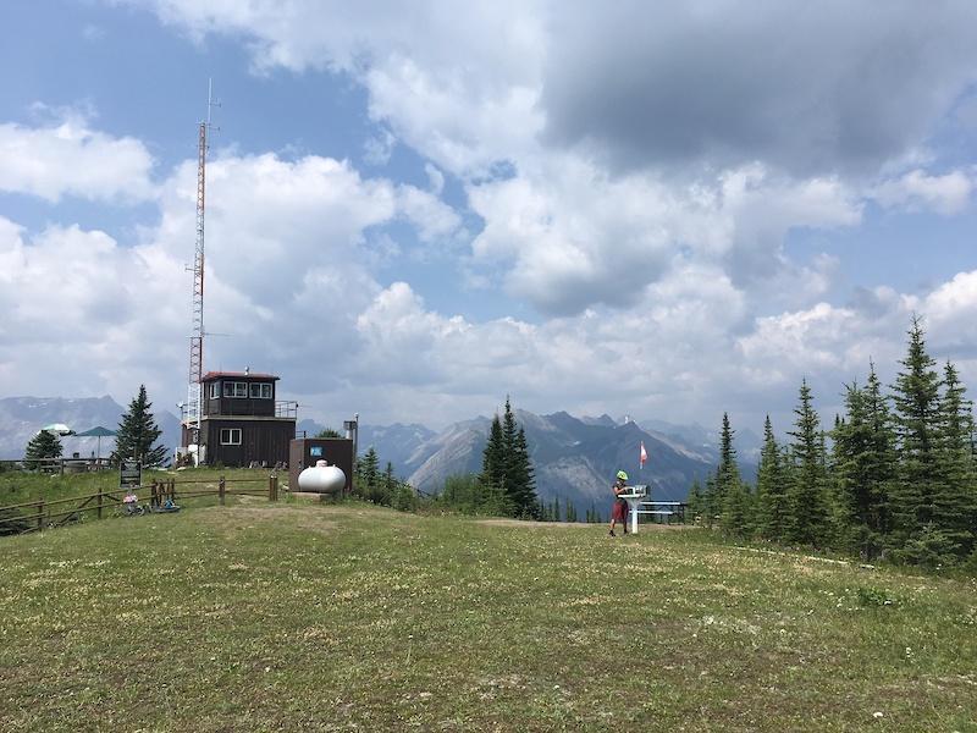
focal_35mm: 29
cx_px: 488
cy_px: 366
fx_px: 818
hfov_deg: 61.7
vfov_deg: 48.2
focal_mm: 4.15
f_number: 2.2
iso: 25
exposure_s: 1/2404
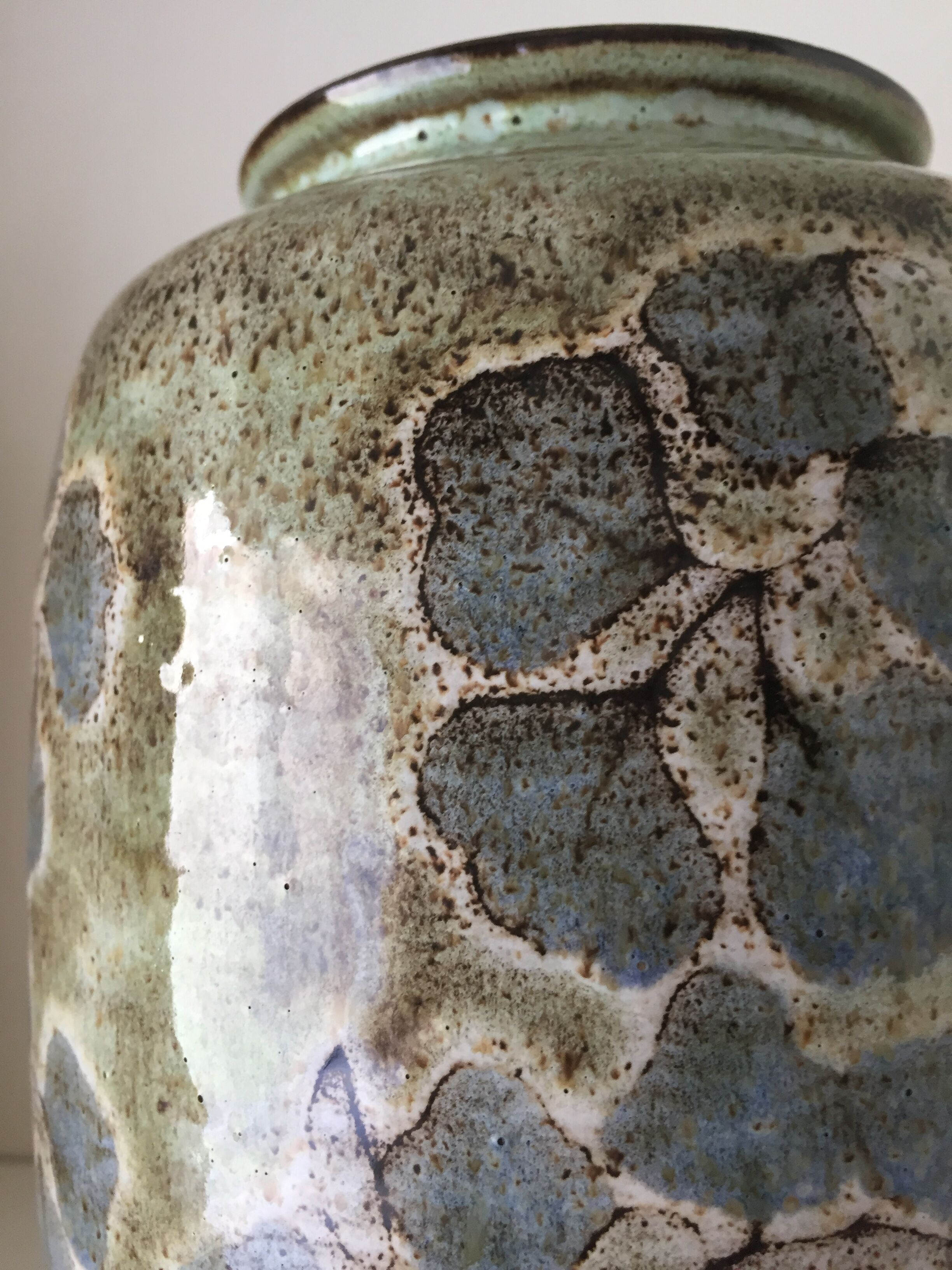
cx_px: 476
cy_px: 635
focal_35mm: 29
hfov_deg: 48.2
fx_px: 1063
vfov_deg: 61.7
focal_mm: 4.15
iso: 100
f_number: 2.2
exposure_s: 1/33
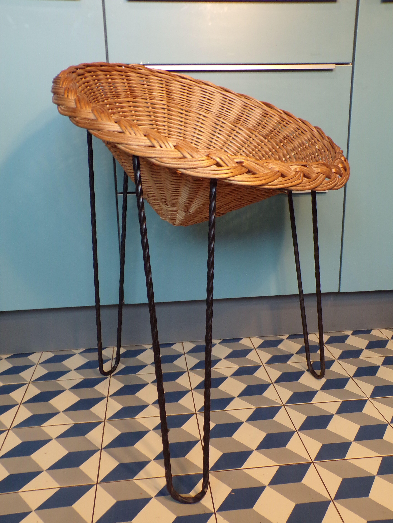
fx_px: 484
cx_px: 196
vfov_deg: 56.8
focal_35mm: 32
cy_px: 262
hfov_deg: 44.2
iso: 200
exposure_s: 1/18
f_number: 3.2
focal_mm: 5.8
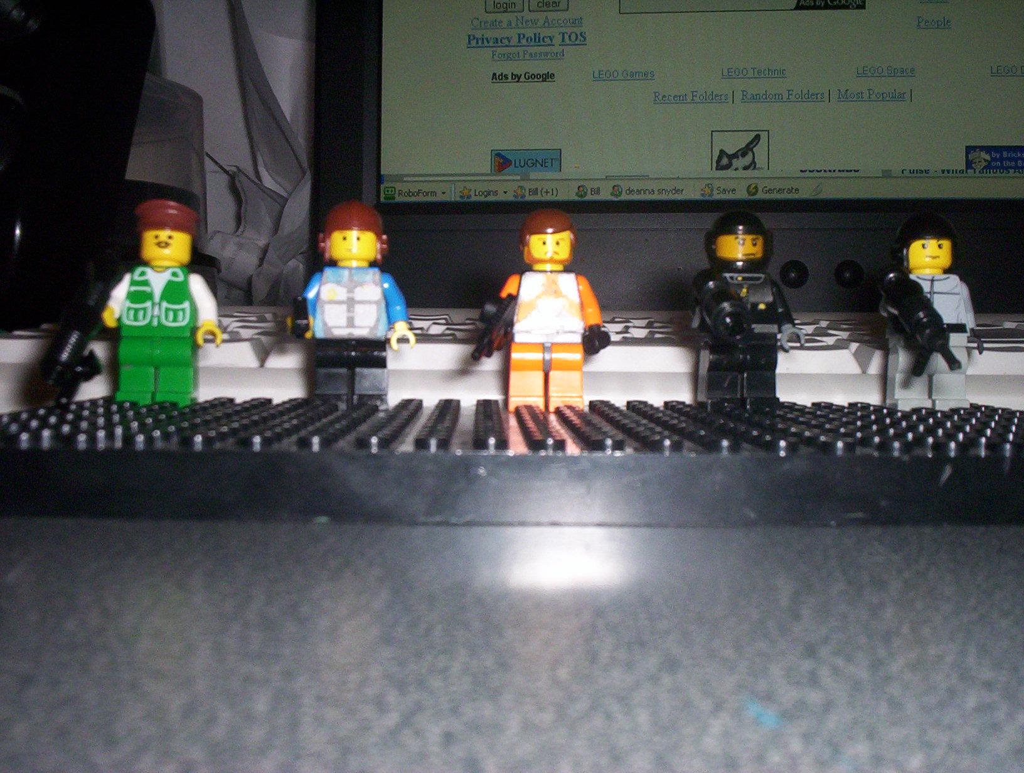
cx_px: 512
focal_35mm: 38
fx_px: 1127
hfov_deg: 48.9
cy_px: 386
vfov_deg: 37.9
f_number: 4.5
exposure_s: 1/60
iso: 140
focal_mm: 4.99
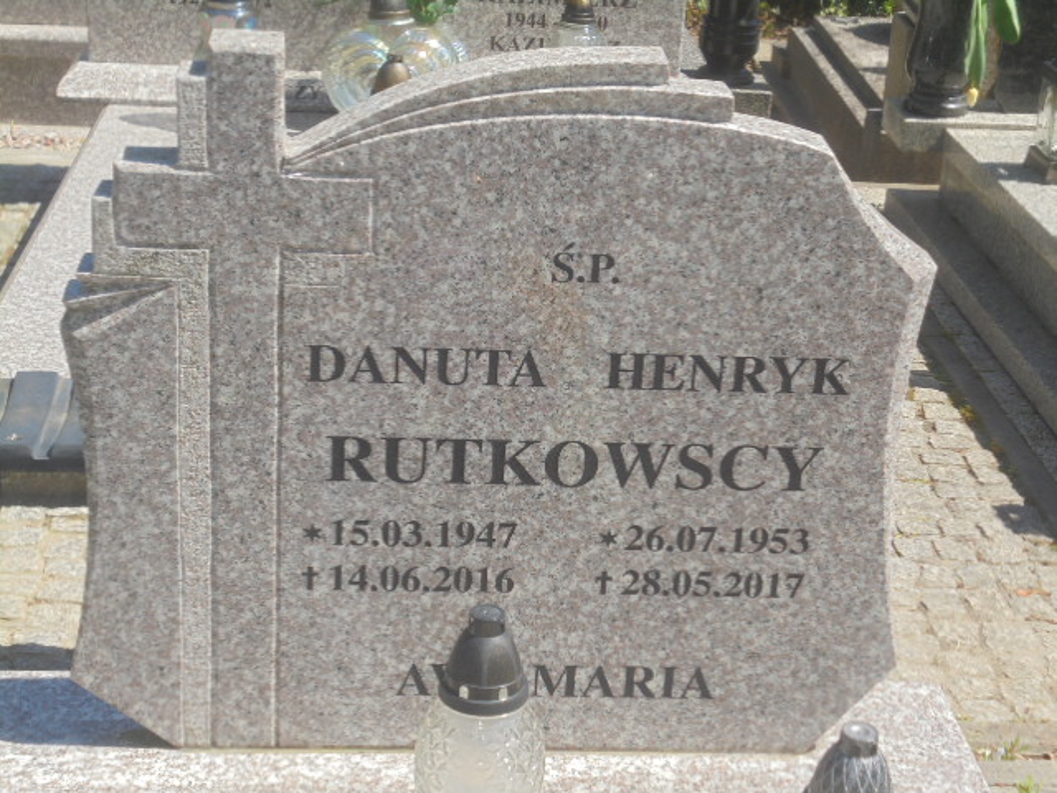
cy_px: 396
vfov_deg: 22.9
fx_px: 1954
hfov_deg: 30.3
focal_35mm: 64
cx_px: 528
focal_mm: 11.5
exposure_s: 1/320
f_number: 5.6
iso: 100
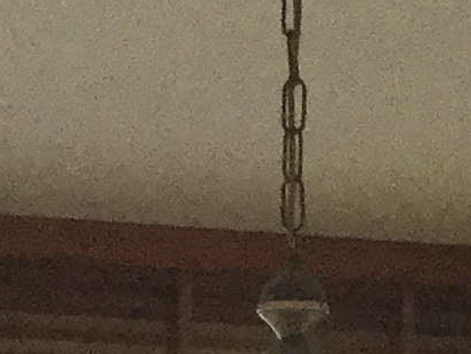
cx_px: 148
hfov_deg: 8.1
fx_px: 3335
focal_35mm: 245
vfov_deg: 5.5
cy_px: 1236
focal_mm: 3.3
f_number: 2.4
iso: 40
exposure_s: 1/33
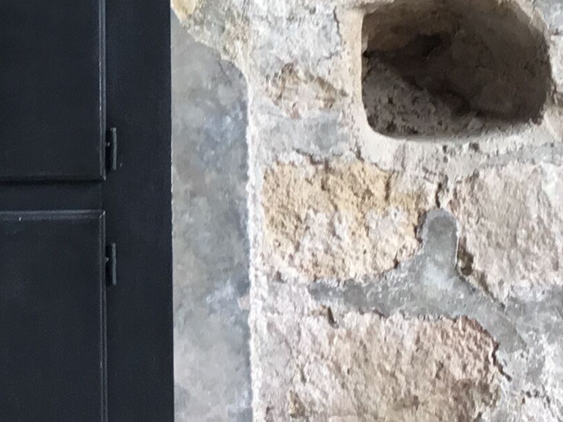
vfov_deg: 12.0
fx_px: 2000
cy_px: 33
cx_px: -52
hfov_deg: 15.6
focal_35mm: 123
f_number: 2.4
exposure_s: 1/100
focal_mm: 3.3
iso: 40
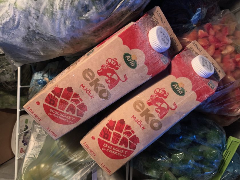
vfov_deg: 53.1
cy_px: 90
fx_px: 180
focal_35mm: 26
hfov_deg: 67.3
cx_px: 120
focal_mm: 4.25
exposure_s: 1/25
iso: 320
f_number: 1.8
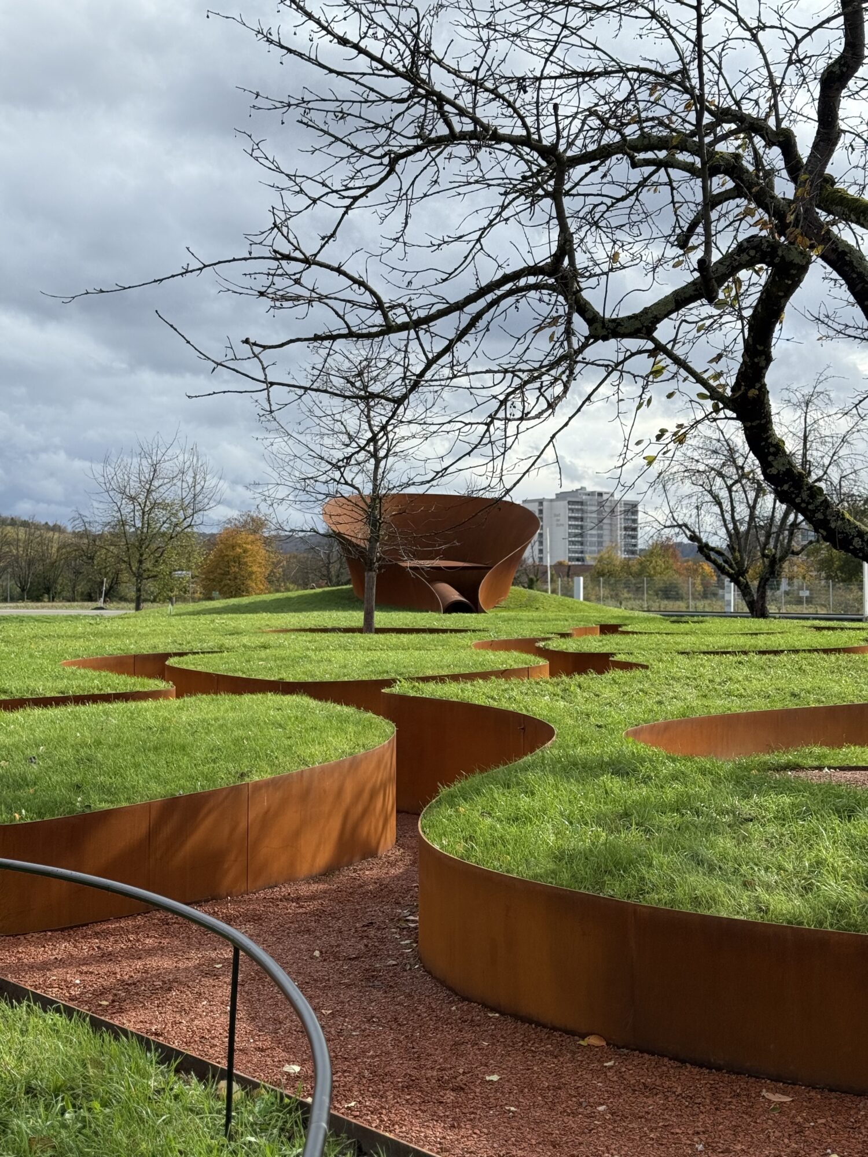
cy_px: 578
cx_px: 434
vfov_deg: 39.7
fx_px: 1605
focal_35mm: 48
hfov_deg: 30.3
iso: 64
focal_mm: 6.76
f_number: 1.78
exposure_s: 1/4098
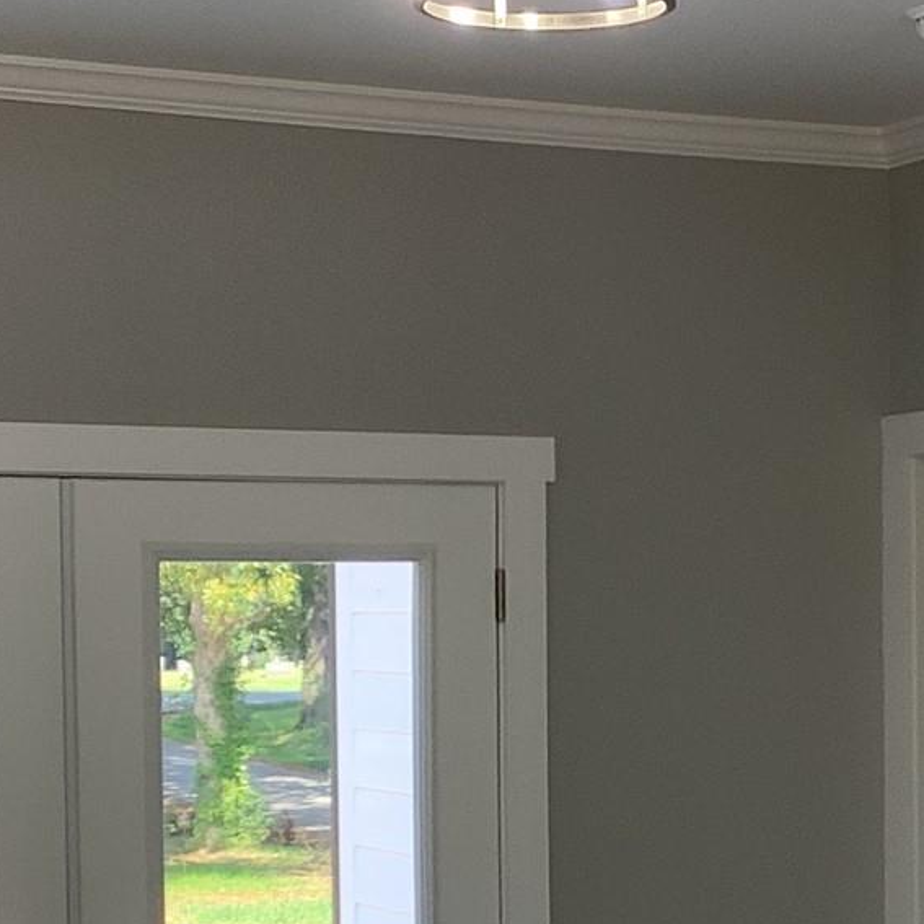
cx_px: 642
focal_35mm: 99
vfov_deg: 17.4
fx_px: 2990
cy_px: 774
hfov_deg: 17.5
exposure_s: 1/120
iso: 64
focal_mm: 3.3
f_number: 2.4
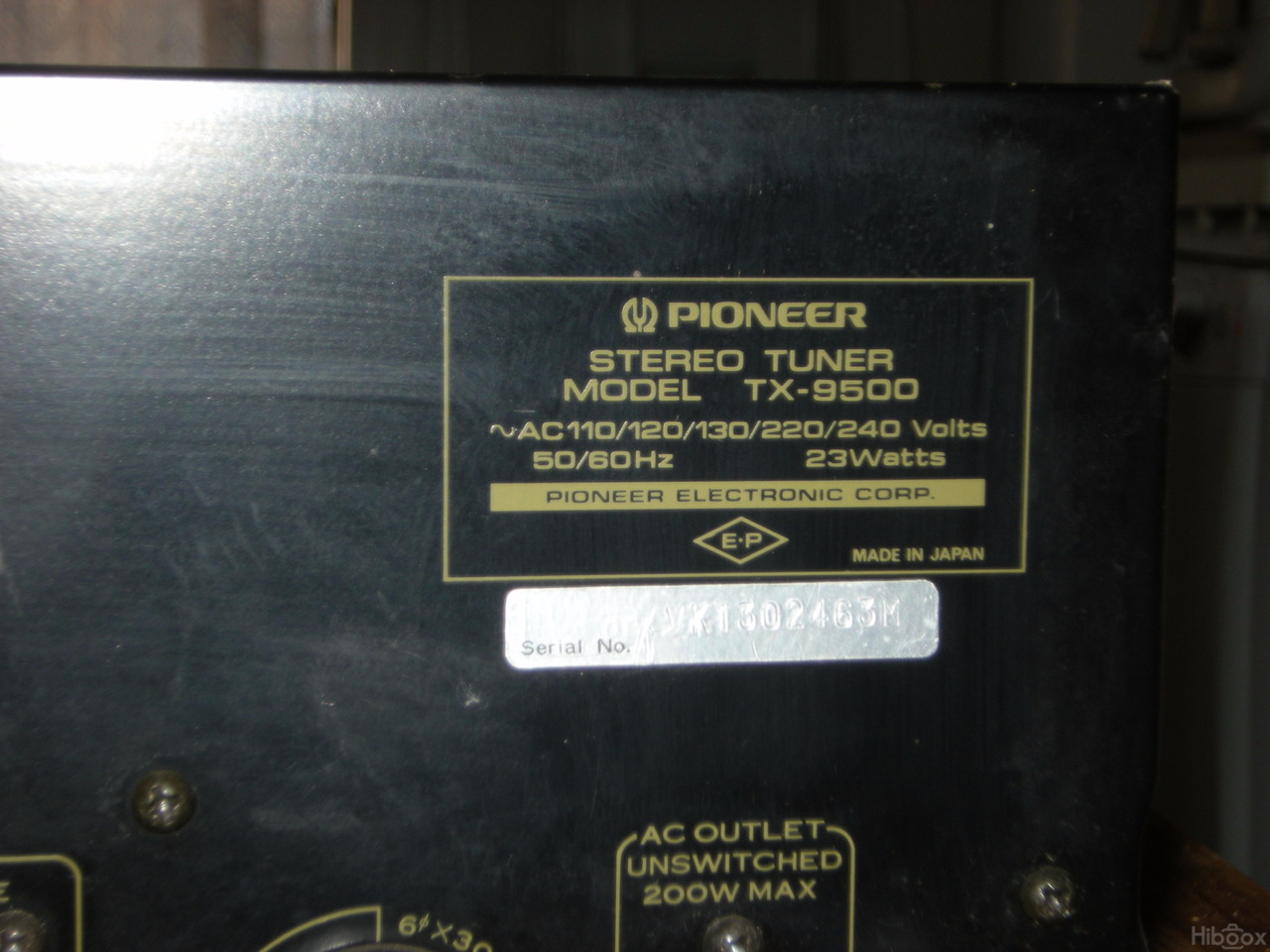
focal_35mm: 78
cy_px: 476
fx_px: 2862
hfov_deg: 25.0
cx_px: 635
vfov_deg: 18.9
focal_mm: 13
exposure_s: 1/120
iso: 64
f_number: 4.8
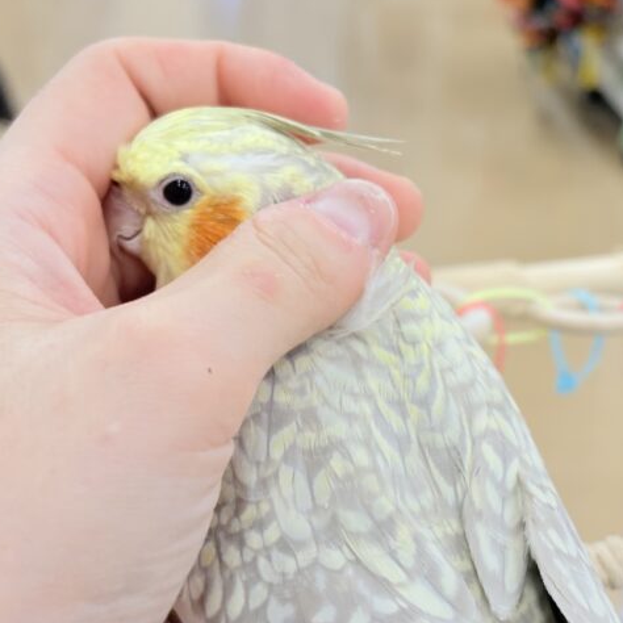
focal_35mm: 62
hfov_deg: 27.7
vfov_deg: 27.7
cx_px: 379
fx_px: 1262
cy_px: 309
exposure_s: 1/100
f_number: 1.6
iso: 100
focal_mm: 5.96
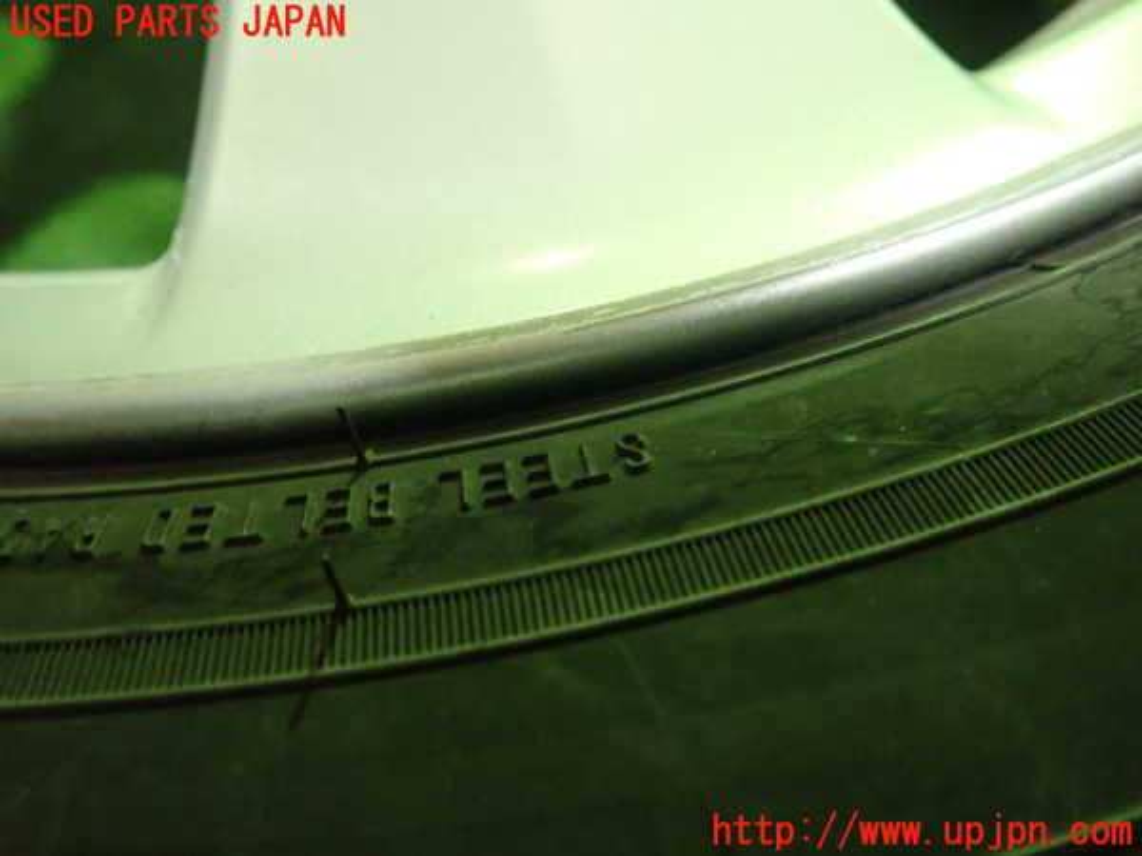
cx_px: 571
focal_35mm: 30
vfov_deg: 46.8
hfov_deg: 60.0
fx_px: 990
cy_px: 428
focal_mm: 5.5
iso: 1000
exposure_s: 1/30
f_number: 2.3
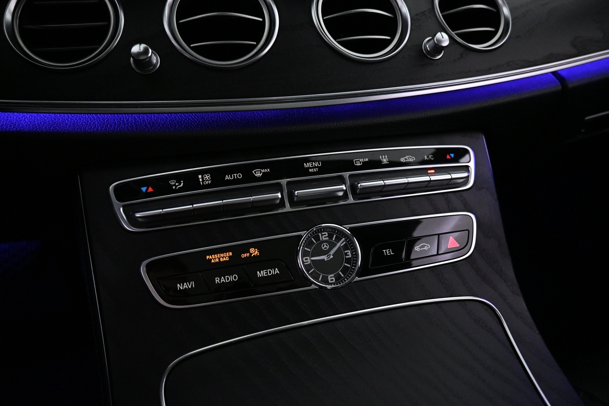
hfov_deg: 73.7
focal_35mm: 24
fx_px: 406
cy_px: 203
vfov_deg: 53.1
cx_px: 304
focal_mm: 16
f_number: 3.5
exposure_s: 1/125
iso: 4000
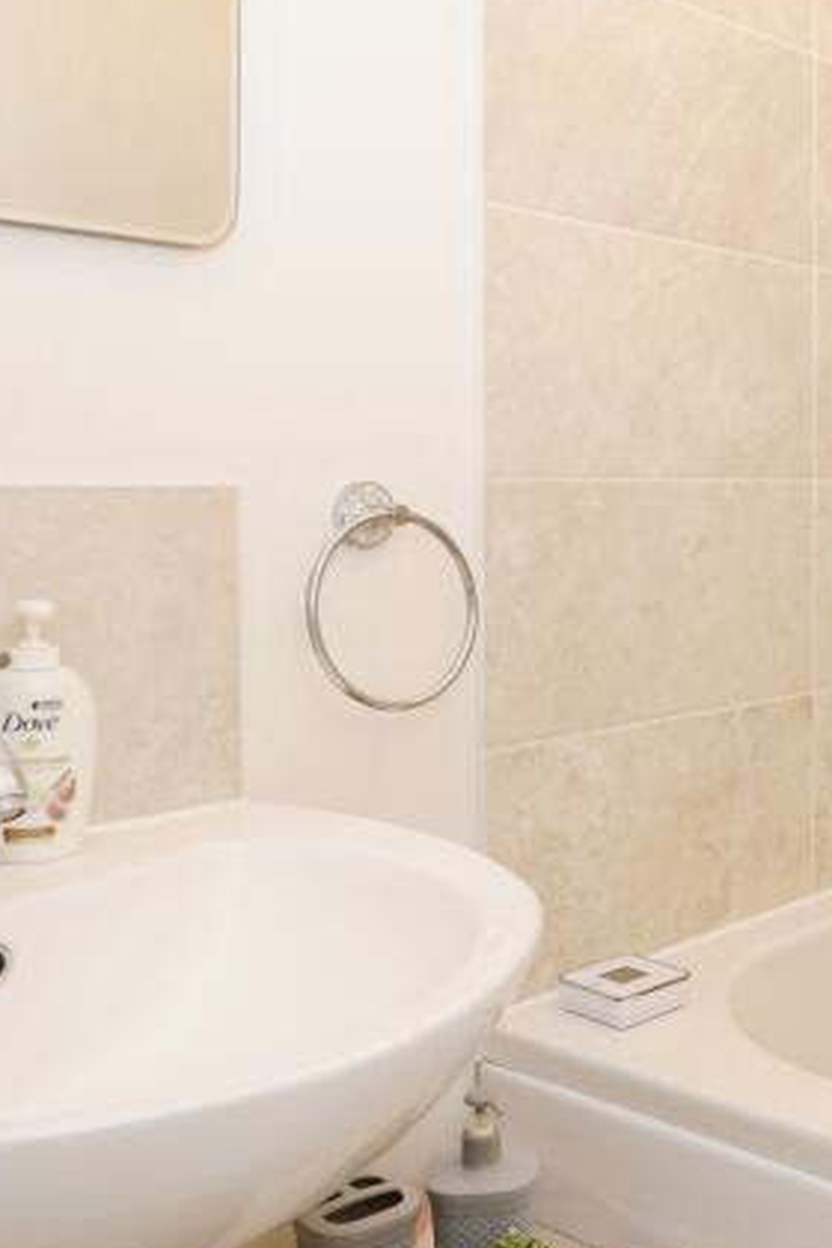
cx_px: 773
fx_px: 1352
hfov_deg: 32.3
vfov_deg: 49.2
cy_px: 498
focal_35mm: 39
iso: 2000
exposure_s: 1/60
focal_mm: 16
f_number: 6.3
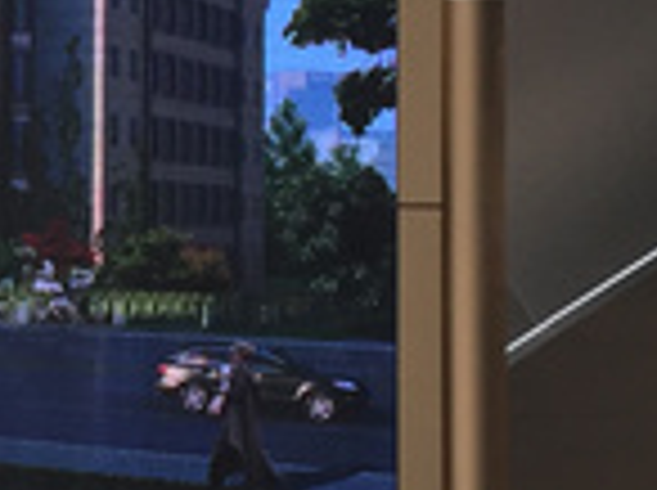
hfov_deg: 11.6
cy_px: 288
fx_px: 3013
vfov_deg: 9.3
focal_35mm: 159
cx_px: -482
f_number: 2.2
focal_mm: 4.15
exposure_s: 1/118
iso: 32
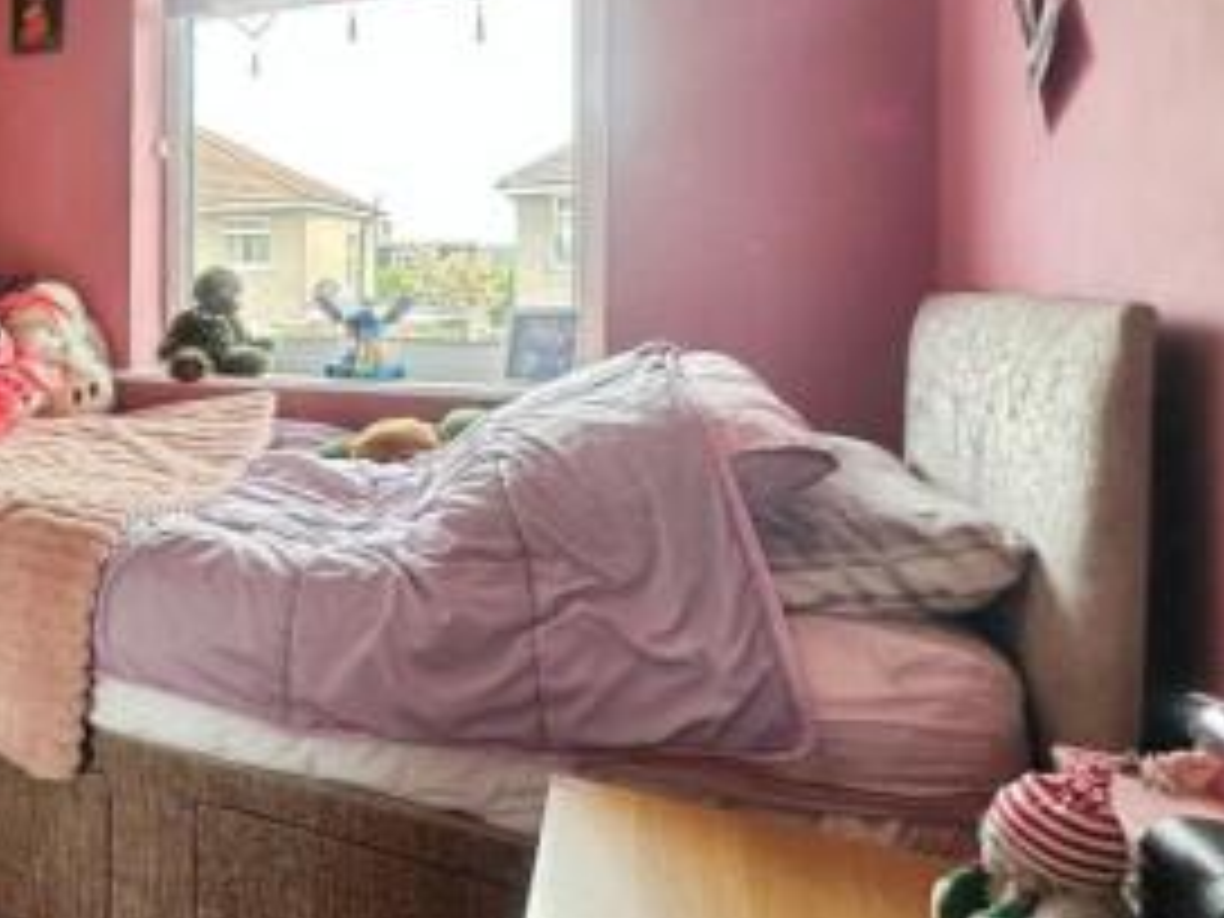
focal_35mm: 30
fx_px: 1061
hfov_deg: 46.7
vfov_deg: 45.8
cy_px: 281
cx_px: -76
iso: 50
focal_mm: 2.22
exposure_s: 1/99
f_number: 2.2
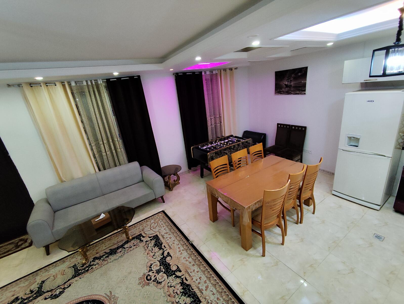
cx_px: 202
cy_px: 152
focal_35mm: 16
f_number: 2.2
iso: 200
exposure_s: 1/33.3
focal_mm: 1.65
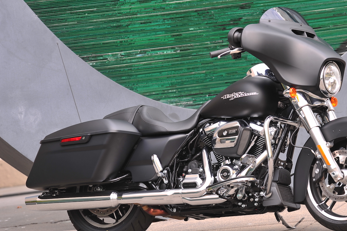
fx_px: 3913
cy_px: 117
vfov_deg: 3.4
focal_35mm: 406
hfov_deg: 5.1
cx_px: 219
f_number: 6.3
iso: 100
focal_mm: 300
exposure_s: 1/100
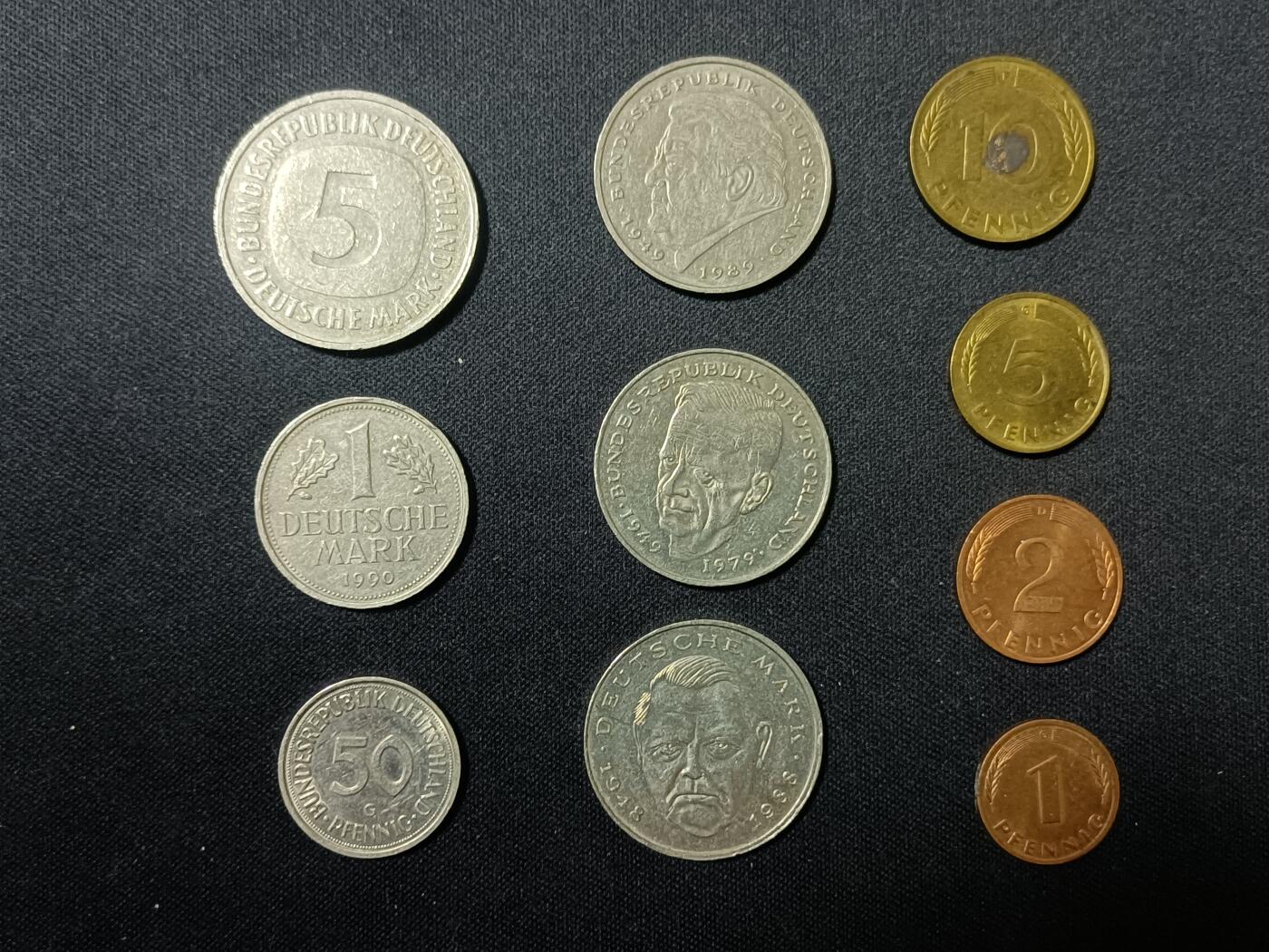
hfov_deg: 54.0
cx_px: 634
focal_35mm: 34
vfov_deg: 41.8
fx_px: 1246
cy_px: 476
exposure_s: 1/33.3
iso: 1387
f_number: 1.8
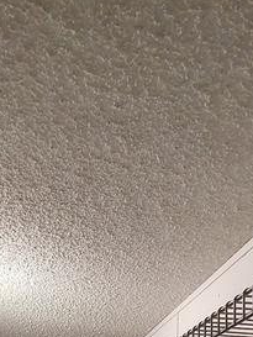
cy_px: 462
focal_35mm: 45
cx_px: 74
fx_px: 438
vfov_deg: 30.6
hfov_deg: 31.8
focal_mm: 2.13
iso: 441
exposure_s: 1/40
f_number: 2.2
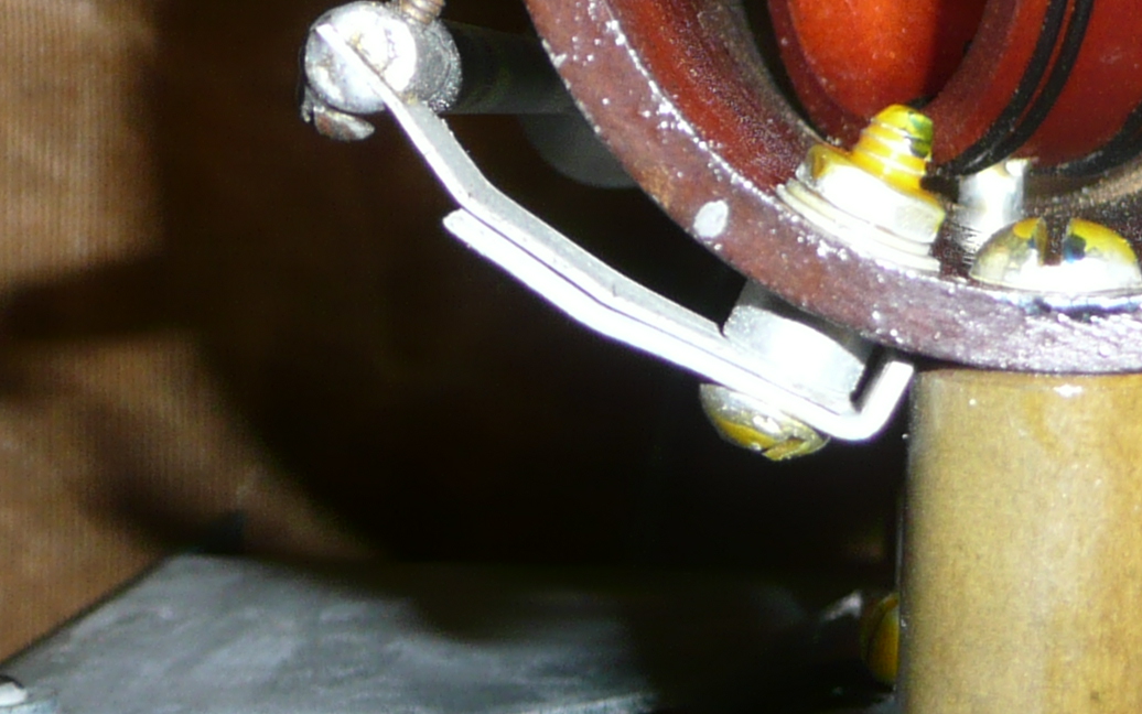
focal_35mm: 88
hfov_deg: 22.6
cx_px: 1146
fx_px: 2739
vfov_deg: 14.4
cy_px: -115
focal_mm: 4.6
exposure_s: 1/30
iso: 100
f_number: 3.3
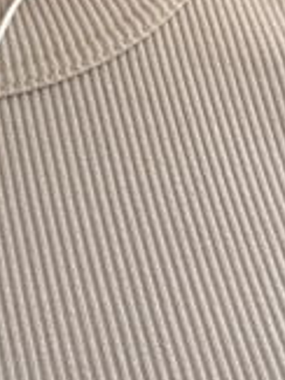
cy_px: -80
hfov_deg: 9.3
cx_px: -89
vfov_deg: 12.3
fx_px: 1726
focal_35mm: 157
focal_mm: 6.76
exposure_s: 1/1133
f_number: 1.78
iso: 64
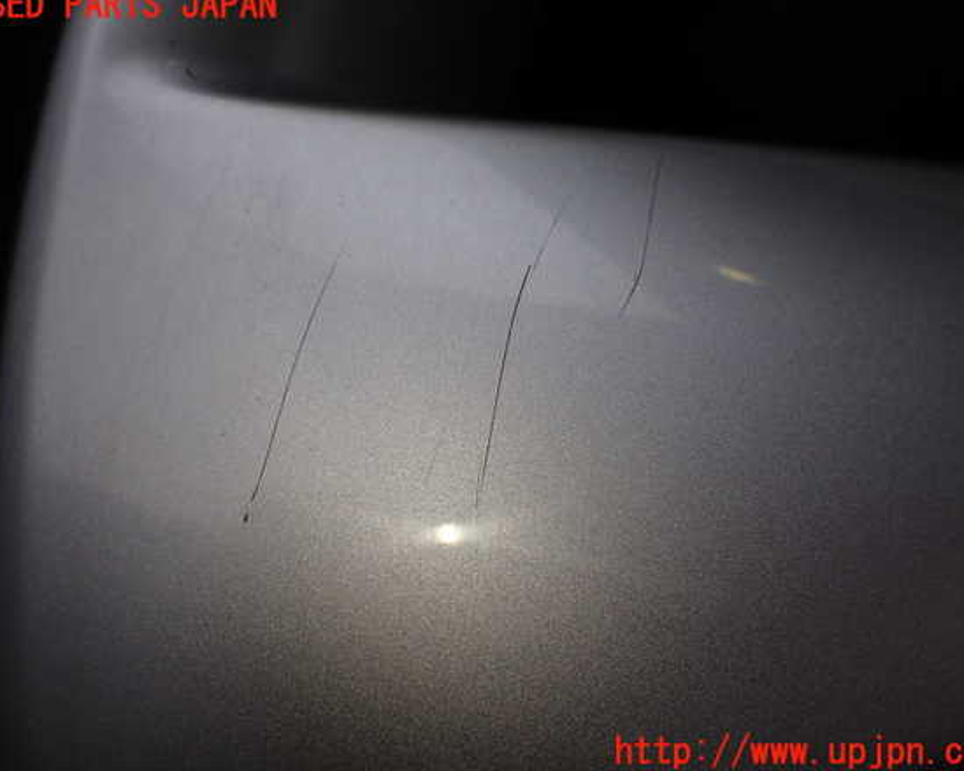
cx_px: 485
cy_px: 379
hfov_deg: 55.7
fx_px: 913
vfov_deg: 45.8
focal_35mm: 32
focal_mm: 5.4
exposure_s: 1/640
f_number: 3.2
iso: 100
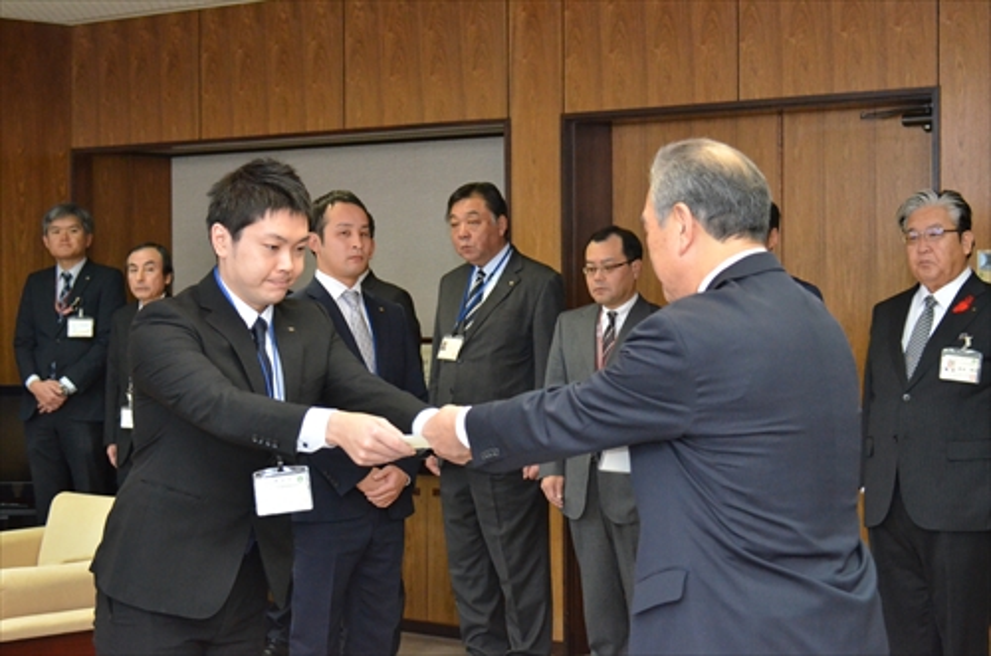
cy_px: 328
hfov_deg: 27.0
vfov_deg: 18.1
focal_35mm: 75
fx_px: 2060
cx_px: 496
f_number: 5.6
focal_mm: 50
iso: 3200
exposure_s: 1/250
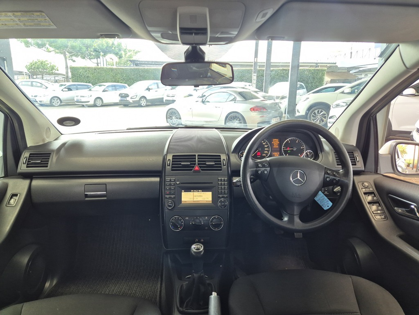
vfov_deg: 58.9
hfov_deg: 73.9
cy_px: 158
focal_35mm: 23
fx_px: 278
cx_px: 210
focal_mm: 5.4
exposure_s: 1/100
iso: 160
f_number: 1.8
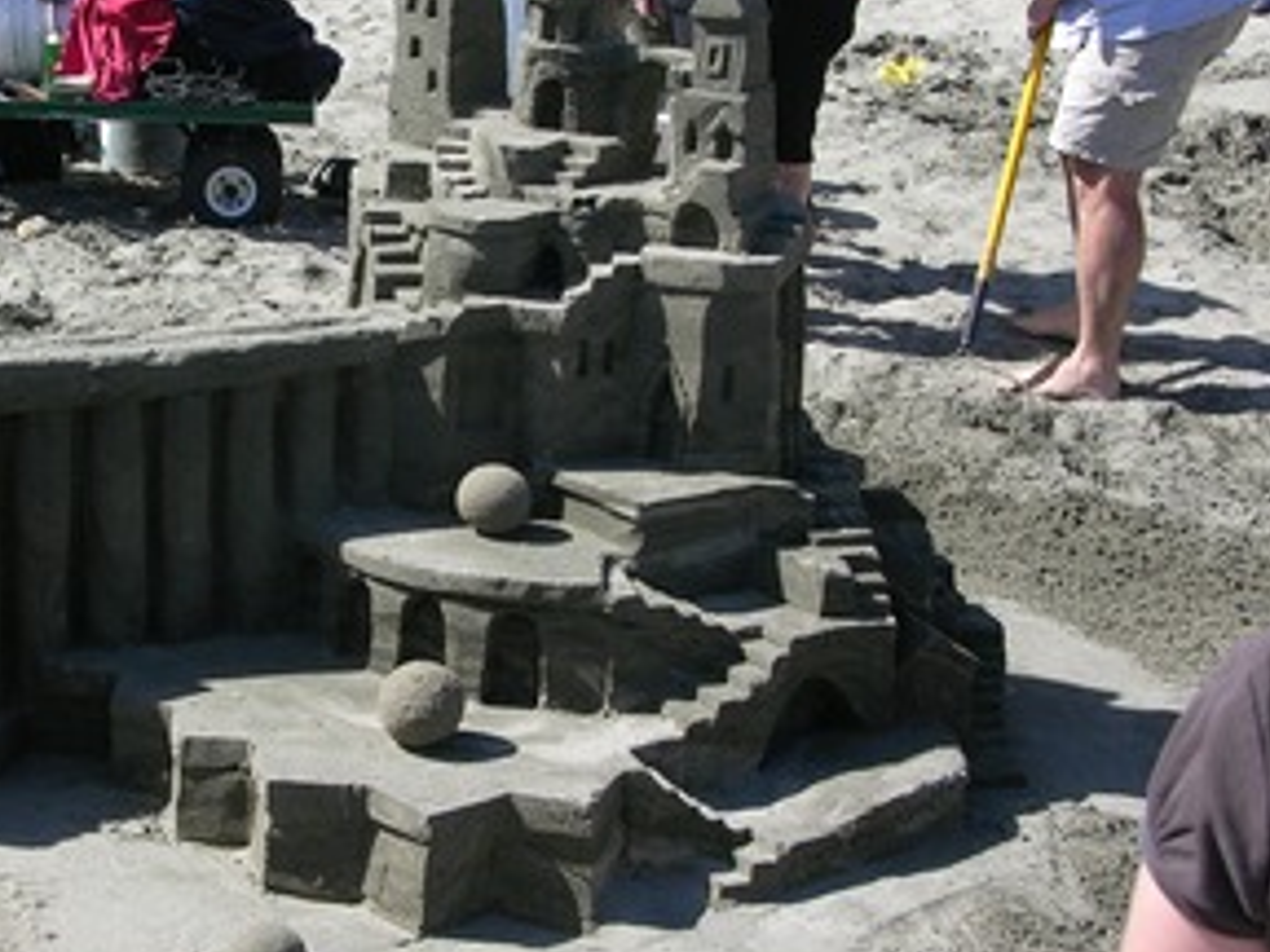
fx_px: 2935
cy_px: 416
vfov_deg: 18.4
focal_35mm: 80
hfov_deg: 24.1
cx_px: 291
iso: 50
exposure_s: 1/191
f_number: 5.3
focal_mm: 11.6
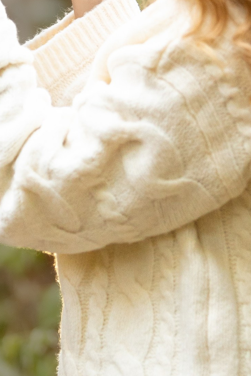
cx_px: 53
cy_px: -73
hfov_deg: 3.2
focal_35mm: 428
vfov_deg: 4.8
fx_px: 4476
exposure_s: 1/250
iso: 800
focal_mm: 115
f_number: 2.8
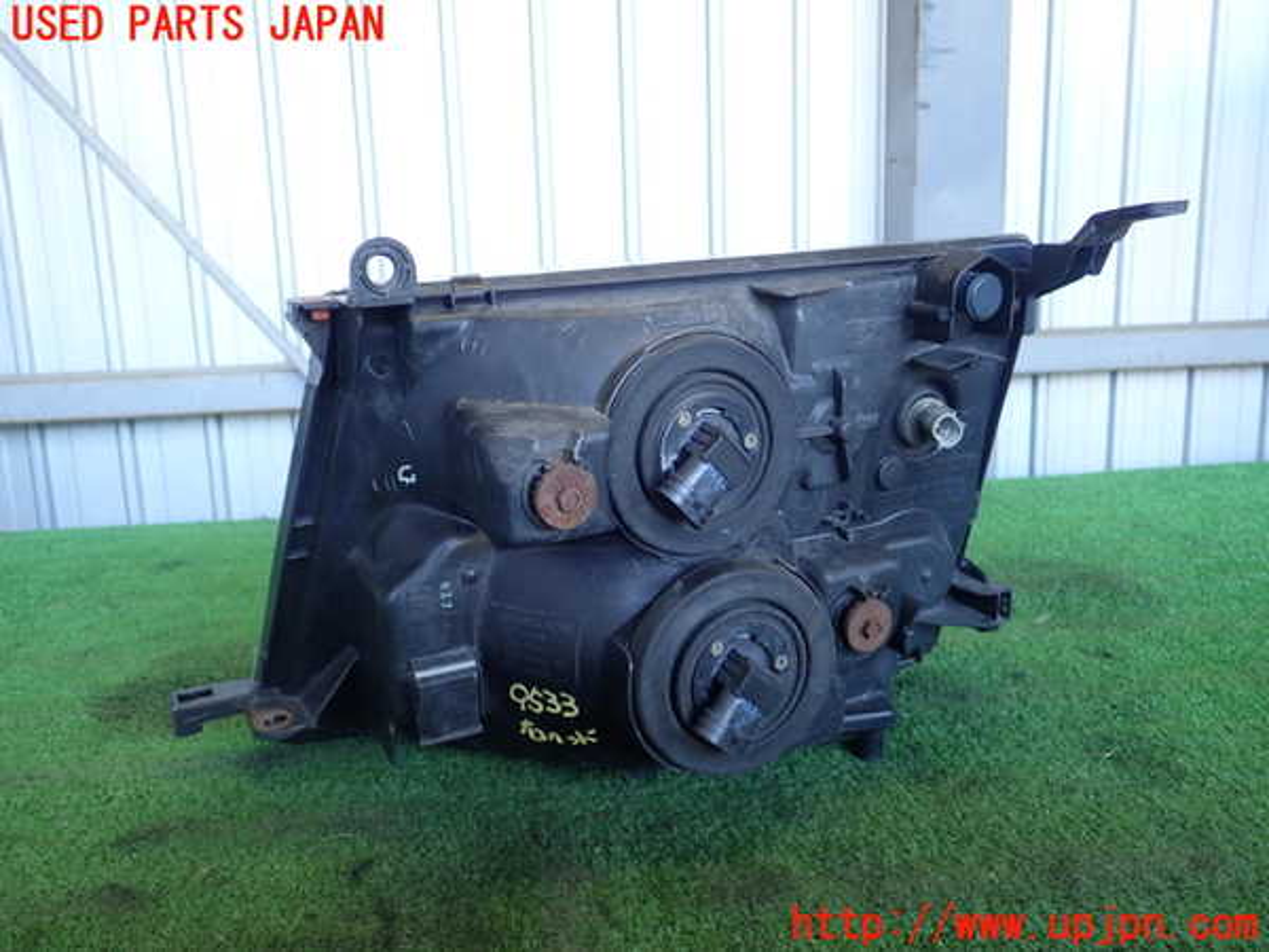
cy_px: 476
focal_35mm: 30
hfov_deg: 60.0
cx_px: 634
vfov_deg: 46.8
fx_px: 1100
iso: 200
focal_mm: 5.5
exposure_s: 1/60
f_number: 2.3
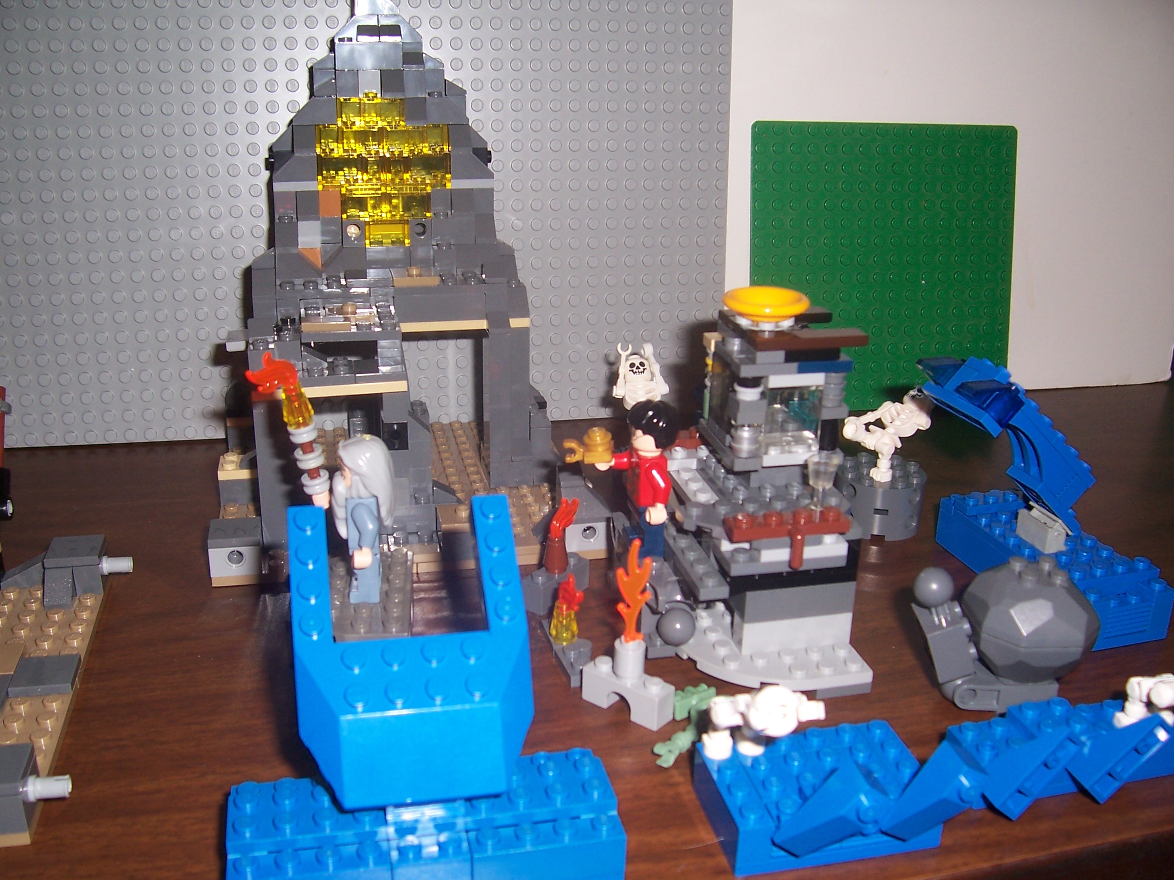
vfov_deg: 41.8
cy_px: 440
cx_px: 587
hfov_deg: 54.0
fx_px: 1153
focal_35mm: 34
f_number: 2.7
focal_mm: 5.6
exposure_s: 1/60
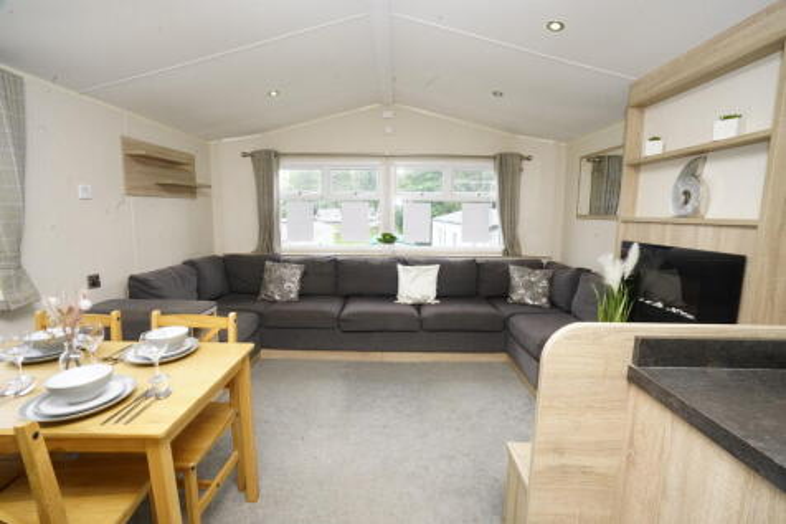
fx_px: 349
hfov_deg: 96.8
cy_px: 262
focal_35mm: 16
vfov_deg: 73.7
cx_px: 393
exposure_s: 1/60
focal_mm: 16
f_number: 18
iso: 3200
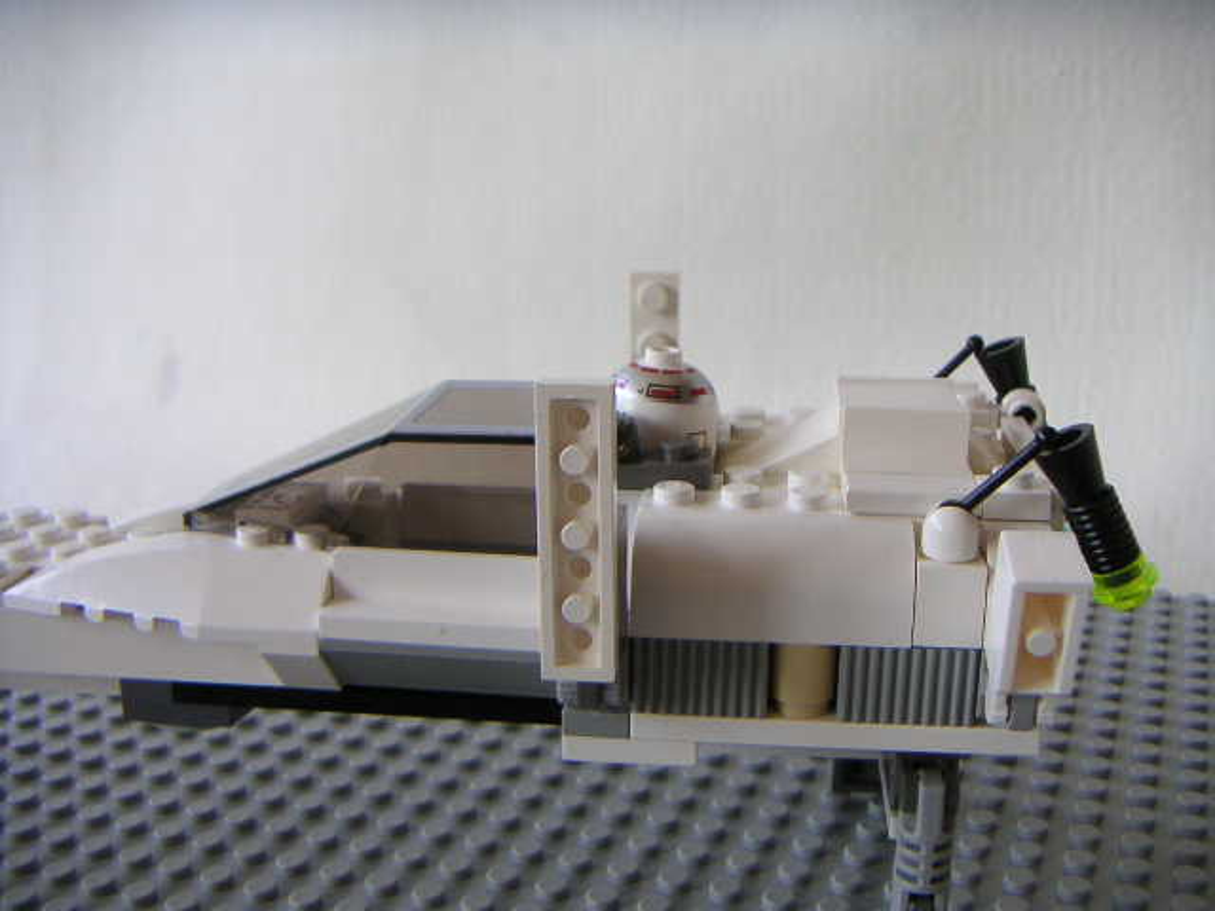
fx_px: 1299
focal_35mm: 37
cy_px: 456
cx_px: 608
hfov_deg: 50.1
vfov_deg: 38.7
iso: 64
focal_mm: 4.8
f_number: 2.8
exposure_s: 1/90
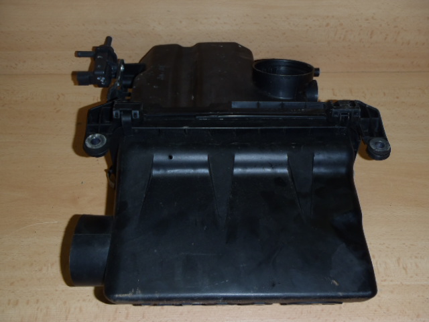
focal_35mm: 38
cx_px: 214
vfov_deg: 37.7
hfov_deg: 49.0
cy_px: 161
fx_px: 471
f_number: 4.6
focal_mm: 6.83
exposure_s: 1/40
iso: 100
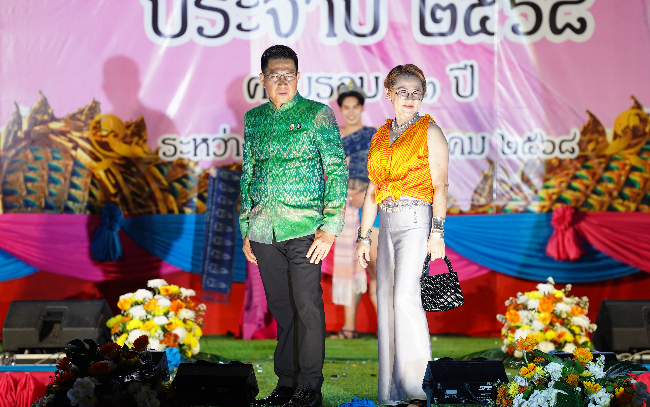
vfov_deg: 6.4
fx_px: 3614
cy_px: 191
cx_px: 325
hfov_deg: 10.3
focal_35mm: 204
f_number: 4.5
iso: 1000
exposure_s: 1/200
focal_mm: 200
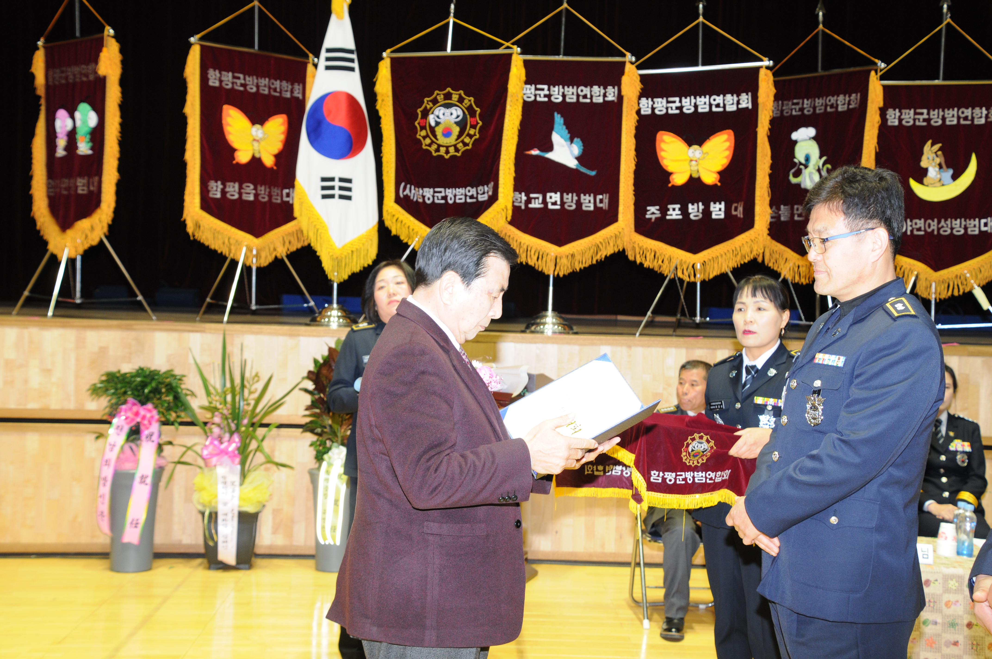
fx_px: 1445
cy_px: 330
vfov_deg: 25.7
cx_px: 496
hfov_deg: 37.9
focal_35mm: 52
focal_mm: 35
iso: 400
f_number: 5.6
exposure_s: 1/60
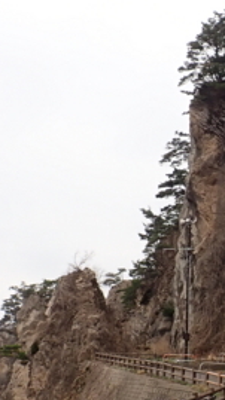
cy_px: 205
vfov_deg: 26.2
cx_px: 294
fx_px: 860
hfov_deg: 14.3
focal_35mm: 81
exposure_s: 1/80
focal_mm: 4.5
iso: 100
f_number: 2.8
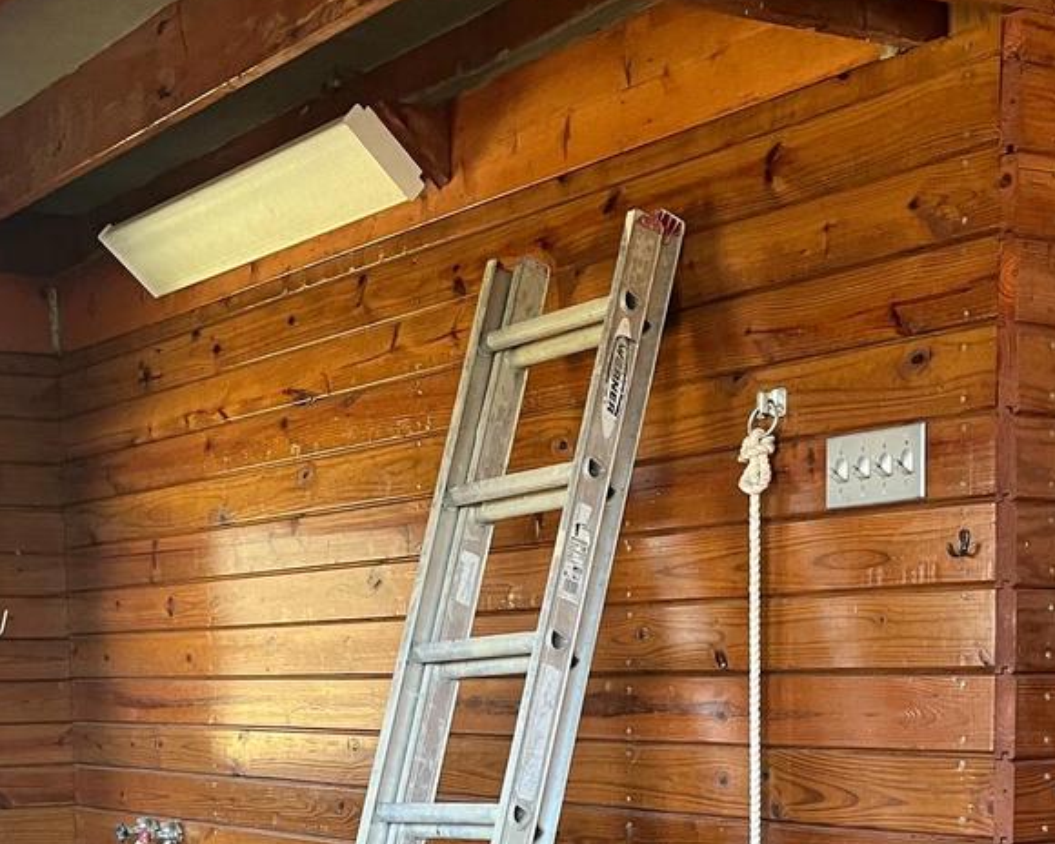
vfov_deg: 23.2
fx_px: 1967
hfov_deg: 29.8
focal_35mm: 63
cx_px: 364
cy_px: 839
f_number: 1.6
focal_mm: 5.1
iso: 160
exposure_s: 1/60
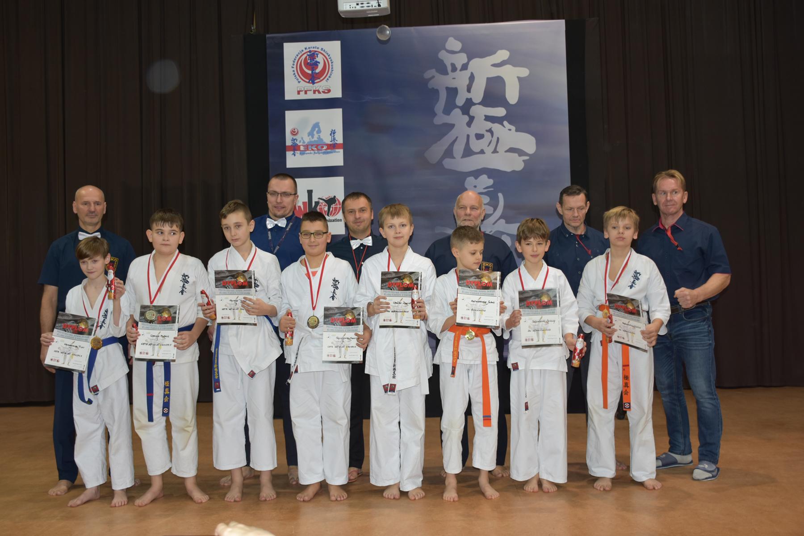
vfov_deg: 36.9
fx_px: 804
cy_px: 268
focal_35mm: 36
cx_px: 402
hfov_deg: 53.1
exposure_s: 1/30
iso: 320
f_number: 3.8
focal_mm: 24
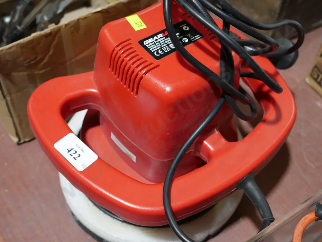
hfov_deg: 43.9
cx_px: 160
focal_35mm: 43
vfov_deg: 33.6
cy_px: 123
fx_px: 400
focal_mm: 21
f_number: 4.6
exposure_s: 1/60
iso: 500
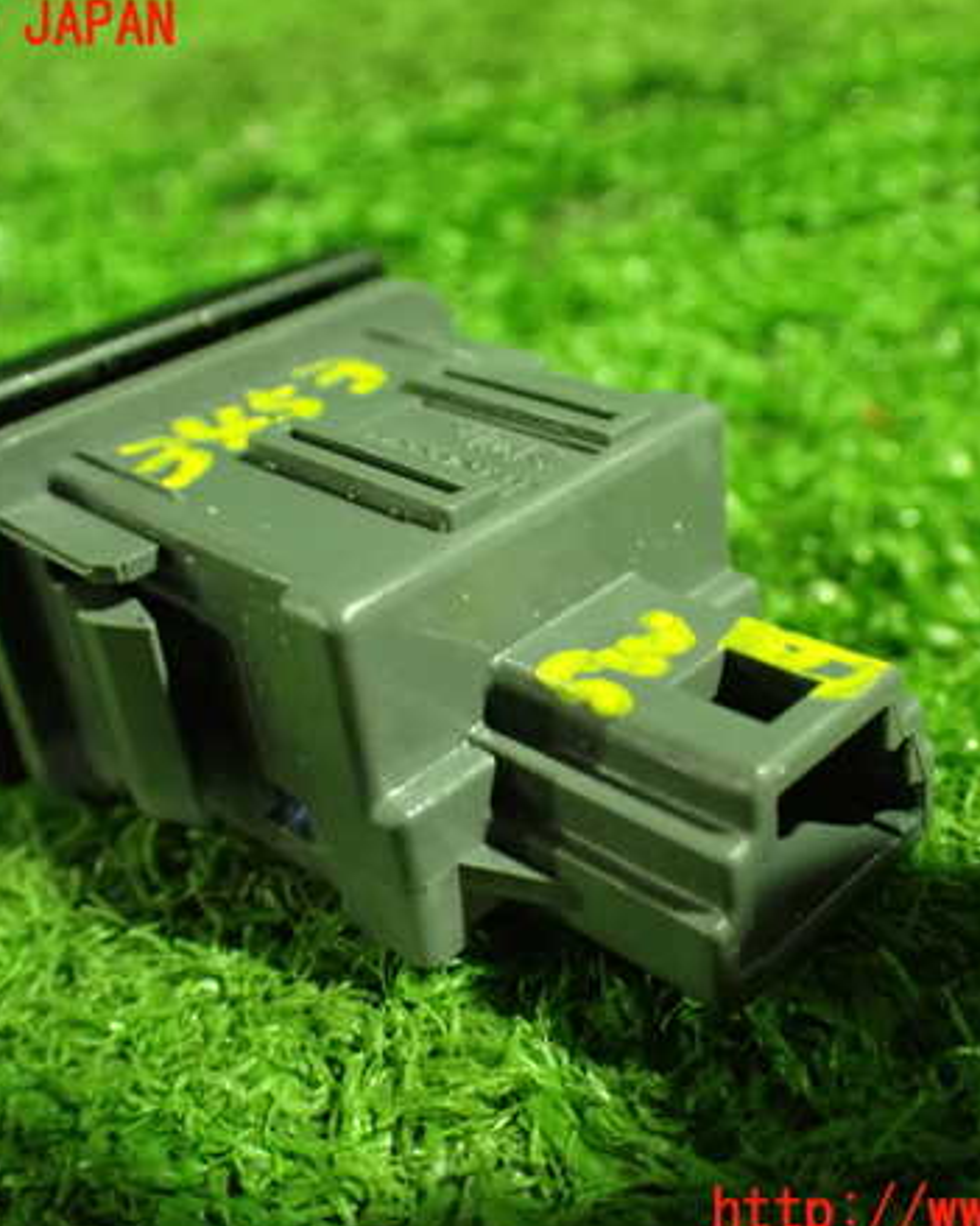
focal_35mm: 40
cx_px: 505
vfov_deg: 45.8
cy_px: 620
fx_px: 1451
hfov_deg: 37.3
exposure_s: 1/30
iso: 1250
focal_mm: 5.4
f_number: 2.3
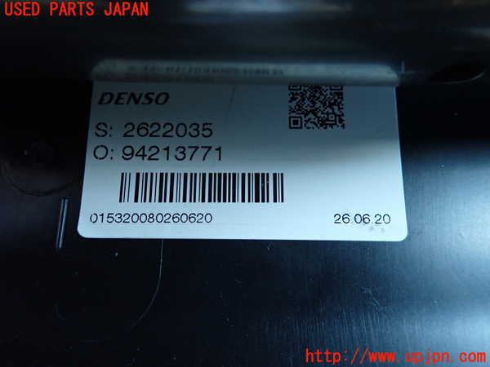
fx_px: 354
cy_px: 184
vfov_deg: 54.9
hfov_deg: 69.4
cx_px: 245
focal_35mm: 25
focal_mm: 4.5
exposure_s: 1/30
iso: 500
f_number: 2
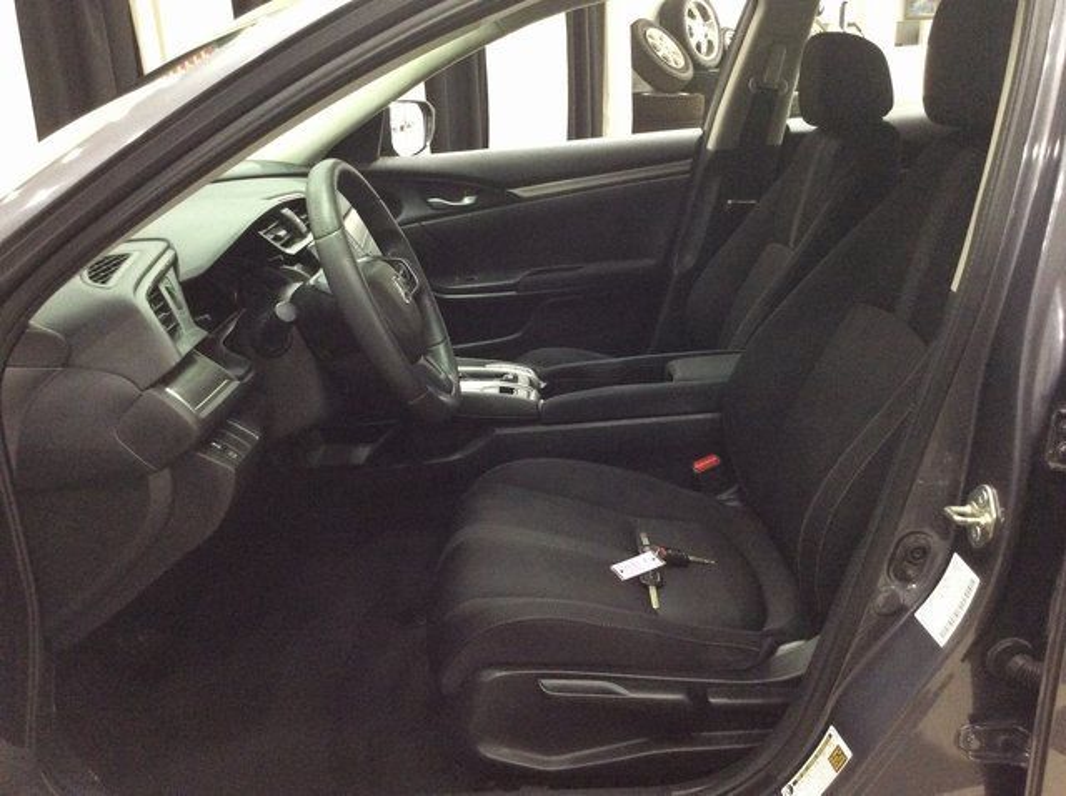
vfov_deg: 44.1
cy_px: 398
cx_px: 533
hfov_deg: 56.9
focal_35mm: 32
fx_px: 984
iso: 250
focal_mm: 3.3
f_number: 2.4
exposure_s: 1/24
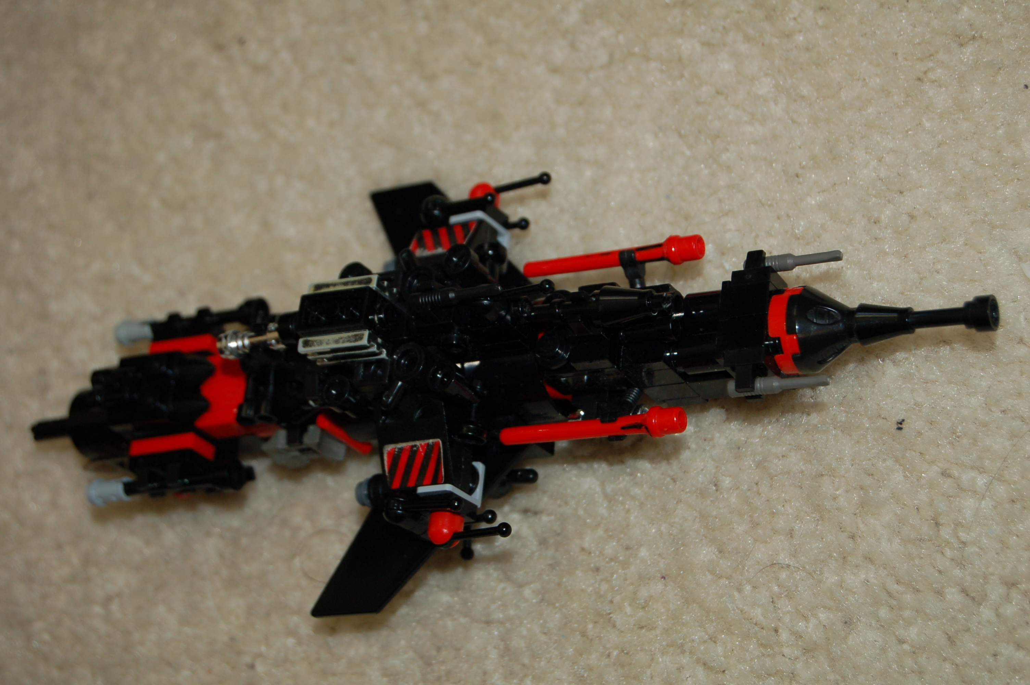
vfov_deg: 16.5
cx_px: 515
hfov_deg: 24.6
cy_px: 342
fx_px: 2358
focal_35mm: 82
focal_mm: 55
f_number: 5.6
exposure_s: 1/60
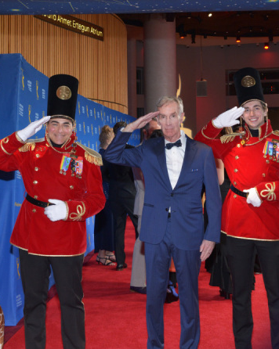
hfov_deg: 25.7
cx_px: 162
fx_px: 610
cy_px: 131
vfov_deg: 31.8
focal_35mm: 59
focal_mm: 35
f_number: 8
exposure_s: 1/50
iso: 800
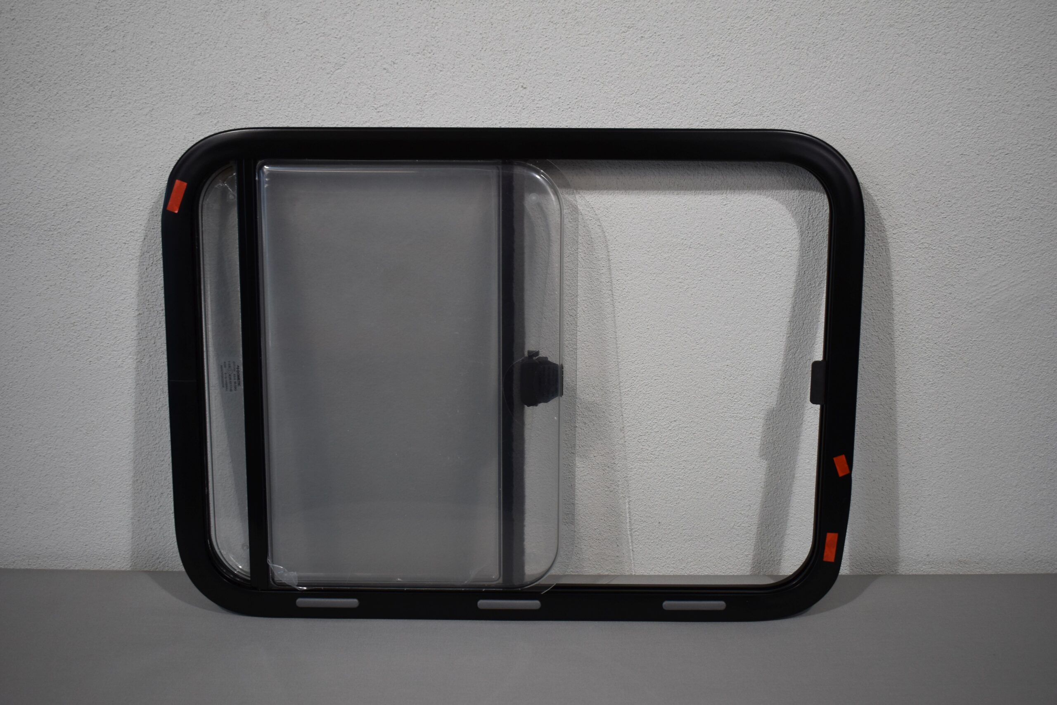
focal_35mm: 39
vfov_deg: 34.2
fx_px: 1145
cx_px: 528
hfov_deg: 49.6
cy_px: 352
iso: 450
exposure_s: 1/250
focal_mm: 26
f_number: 4
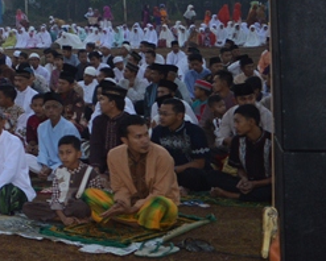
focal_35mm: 105
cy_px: -32
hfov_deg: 14.8
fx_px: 1014
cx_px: -341
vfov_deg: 14.3
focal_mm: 18
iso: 200
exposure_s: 1/125
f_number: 4
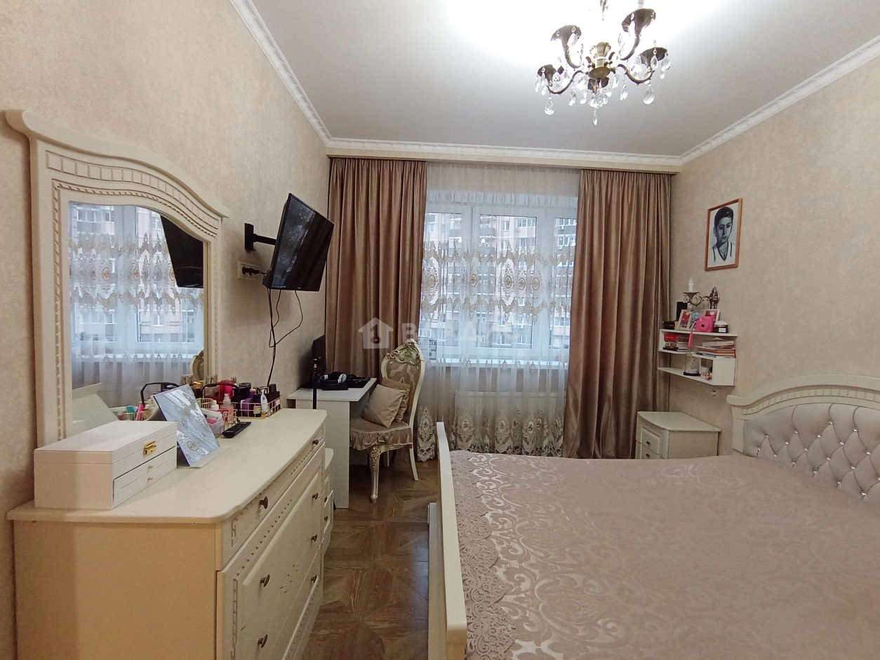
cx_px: 440
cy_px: 330
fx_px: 407
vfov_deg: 78.1
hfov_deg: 94.5
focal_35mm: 16
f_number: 2.2
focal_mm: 1.65
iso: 354
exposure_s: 1/33.3
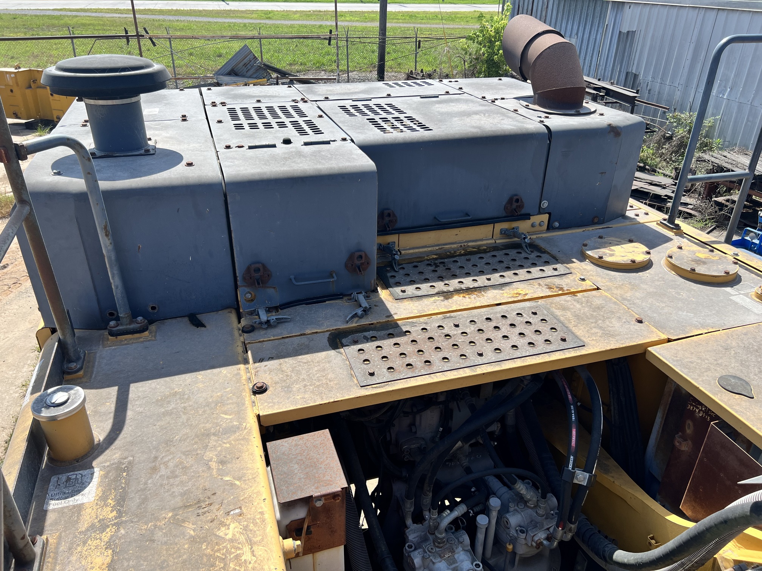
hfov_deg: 67.3
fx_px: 572
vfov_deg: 53.1
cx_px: 381
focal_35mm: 26
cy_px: 286
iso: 50
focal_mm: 5.7
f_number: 1.5
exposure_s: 1/2457
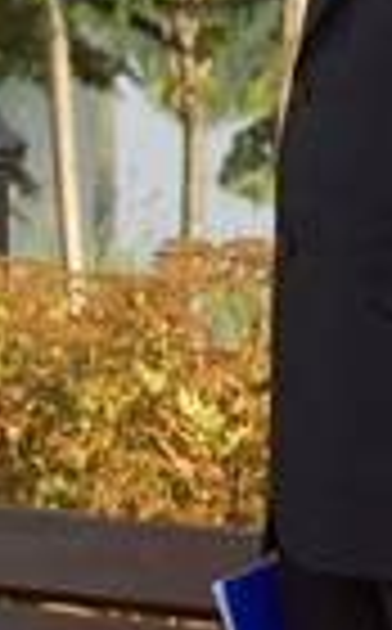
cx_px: 1573
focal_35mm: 421
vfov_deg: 5.0
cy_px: -173
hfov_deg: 3.0
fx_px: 7218
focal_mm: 55
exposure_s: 1/200
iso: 200
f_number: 7.1
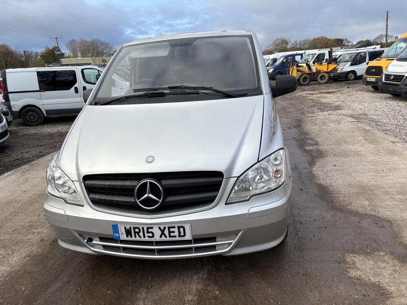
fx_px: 306
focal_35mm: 26
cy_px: 152
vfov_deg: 53.1
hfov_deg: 67.3
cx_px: 204
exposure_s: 1/1364
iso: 50
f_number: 1.6
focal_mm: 5.96
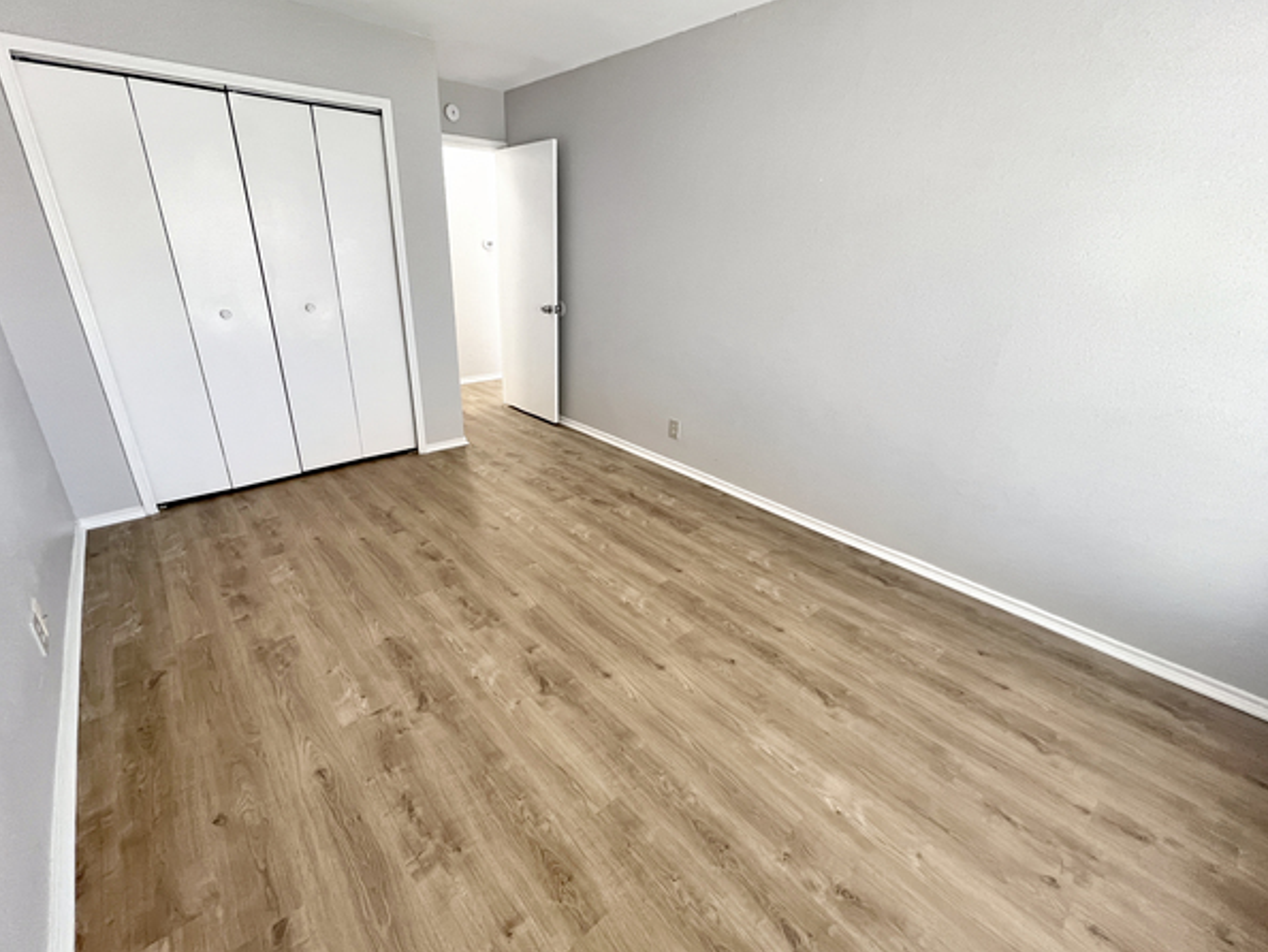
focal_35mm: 14
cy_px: 474
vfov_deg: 85.7
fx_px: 513
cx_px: 598
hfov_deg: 101.9
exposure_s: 1/60
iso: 250
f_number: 1.8
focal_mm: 1.57
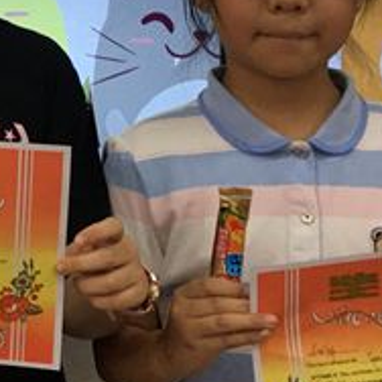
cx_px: -236
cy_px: -53
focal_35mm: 109
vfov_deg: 15.5
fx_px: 1361
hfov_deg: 14.6
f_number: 2.2
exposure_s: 1/33
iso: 40
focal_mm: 4.15
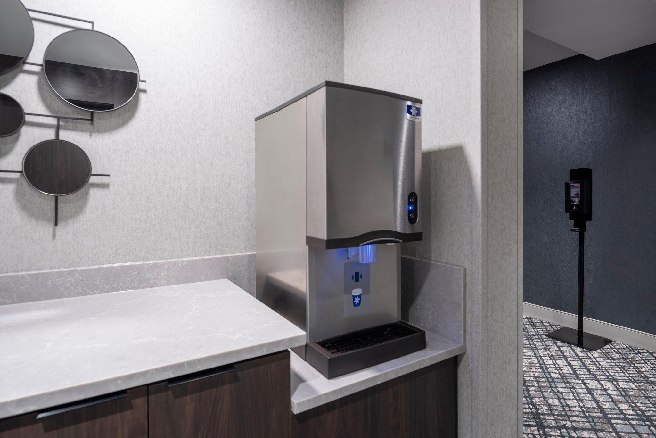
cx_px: 328
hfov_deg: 86.9
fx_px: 346
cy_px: 219
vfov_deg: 64.6
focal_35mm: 19
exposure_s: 1/1.43
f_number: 5.6
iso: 100
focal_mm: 19
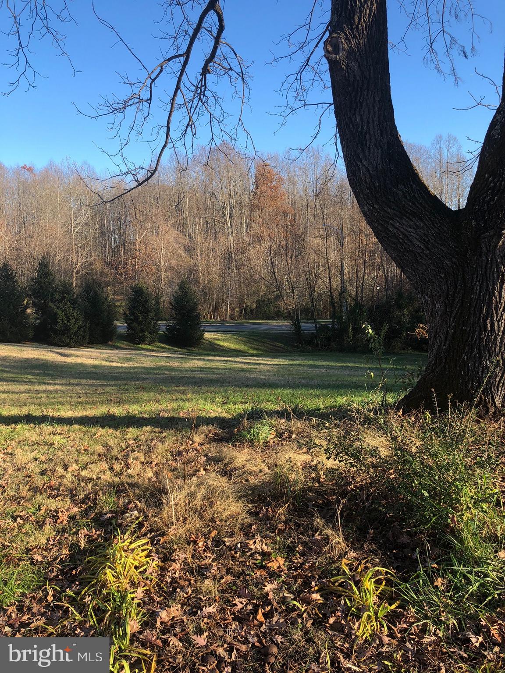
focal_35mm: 28
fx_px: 545
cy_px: 336
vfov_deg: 63.4
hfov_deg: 49.7
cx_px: 252
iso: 20
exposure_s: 1/571
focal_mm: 4
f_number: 1.8
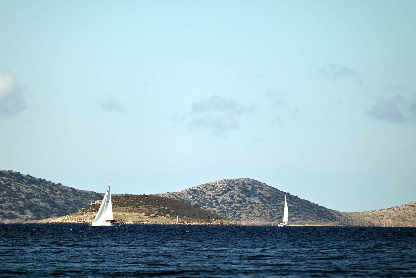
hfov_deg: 6.9
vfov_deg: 4.6
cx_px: 208
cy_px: 139
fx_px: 3467
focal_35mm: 300
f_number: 5.6
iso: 110
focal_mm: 300
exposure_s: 1/1000
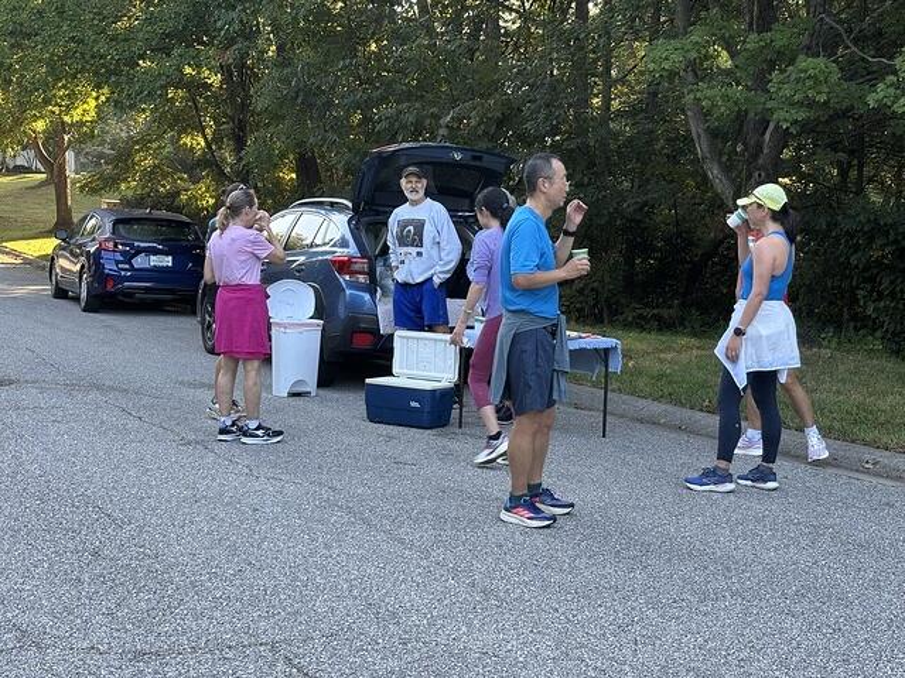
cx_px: 452
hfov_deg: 36.8
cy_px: 339
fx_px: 1359
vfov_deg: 28.0
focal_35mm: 52
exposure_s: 1/124
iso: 50
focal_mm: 5.96
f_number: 1.6
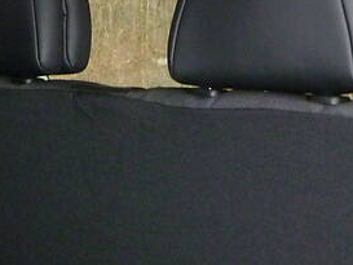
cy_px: -92
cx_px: -5
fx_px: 837
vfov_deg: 16.8
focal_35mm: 82
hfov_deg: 22.8
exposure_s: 1/60
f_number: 3.3
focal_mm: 5
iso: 400
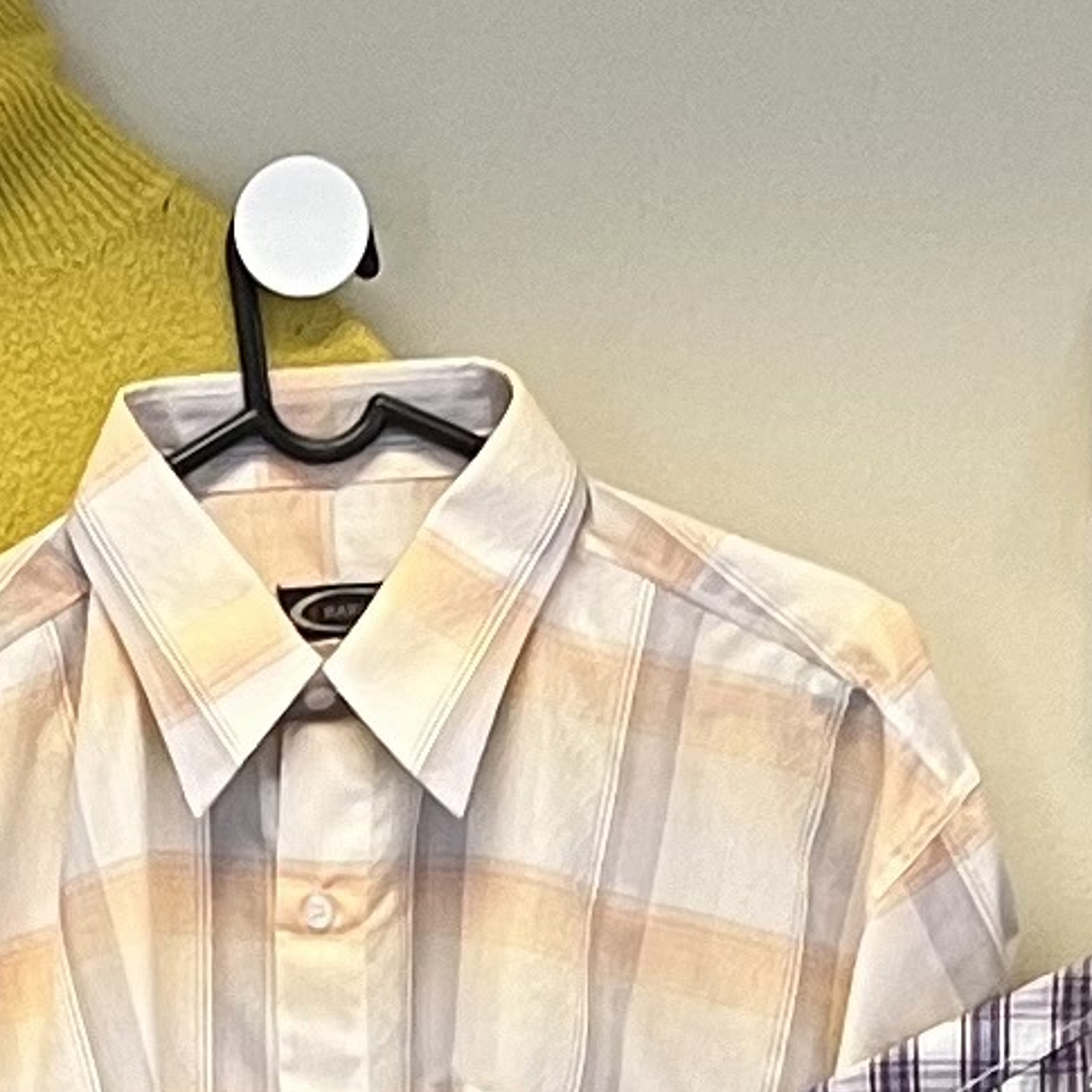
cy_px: 1851
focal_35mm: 191
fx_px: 6817
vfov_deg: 8.8
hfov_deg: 9.1
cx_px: 236
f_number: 1.6
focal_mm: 5.1
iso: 125
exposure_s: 1/50
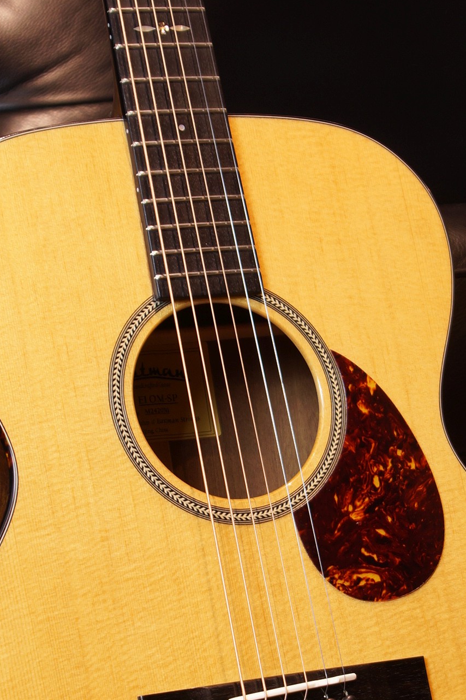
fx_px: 2177
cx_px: 254
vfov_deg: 18.2
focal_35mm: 112
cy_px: 474
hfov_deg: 12.2
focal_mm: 35
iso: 100
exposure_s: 1/8
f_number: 5
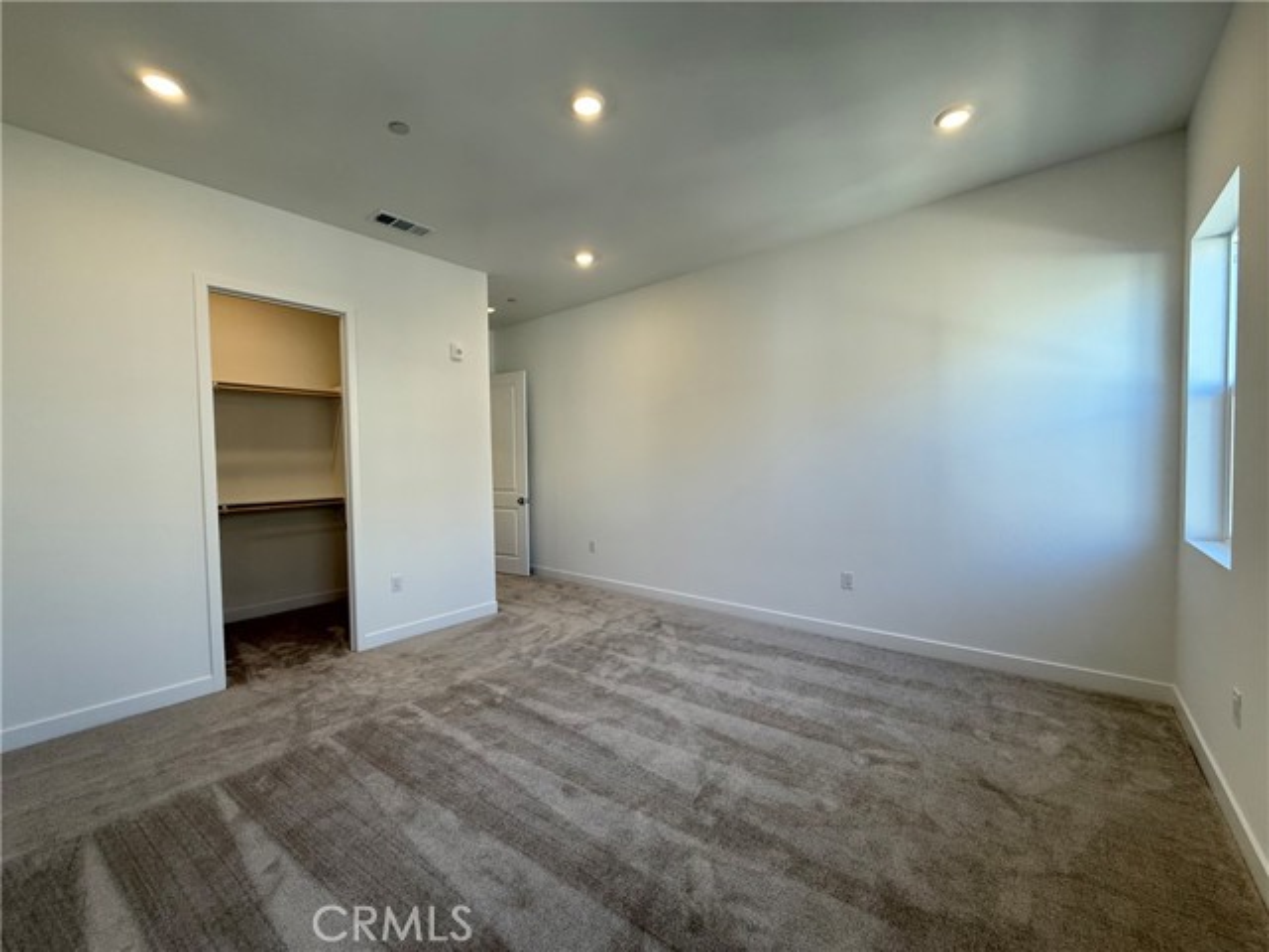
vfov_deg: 85.7
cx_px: 634
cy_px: 476
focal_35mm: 14
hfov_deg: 102.1
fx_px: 513
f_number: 2.2
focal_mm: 2.22
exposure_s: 1/120
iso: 125
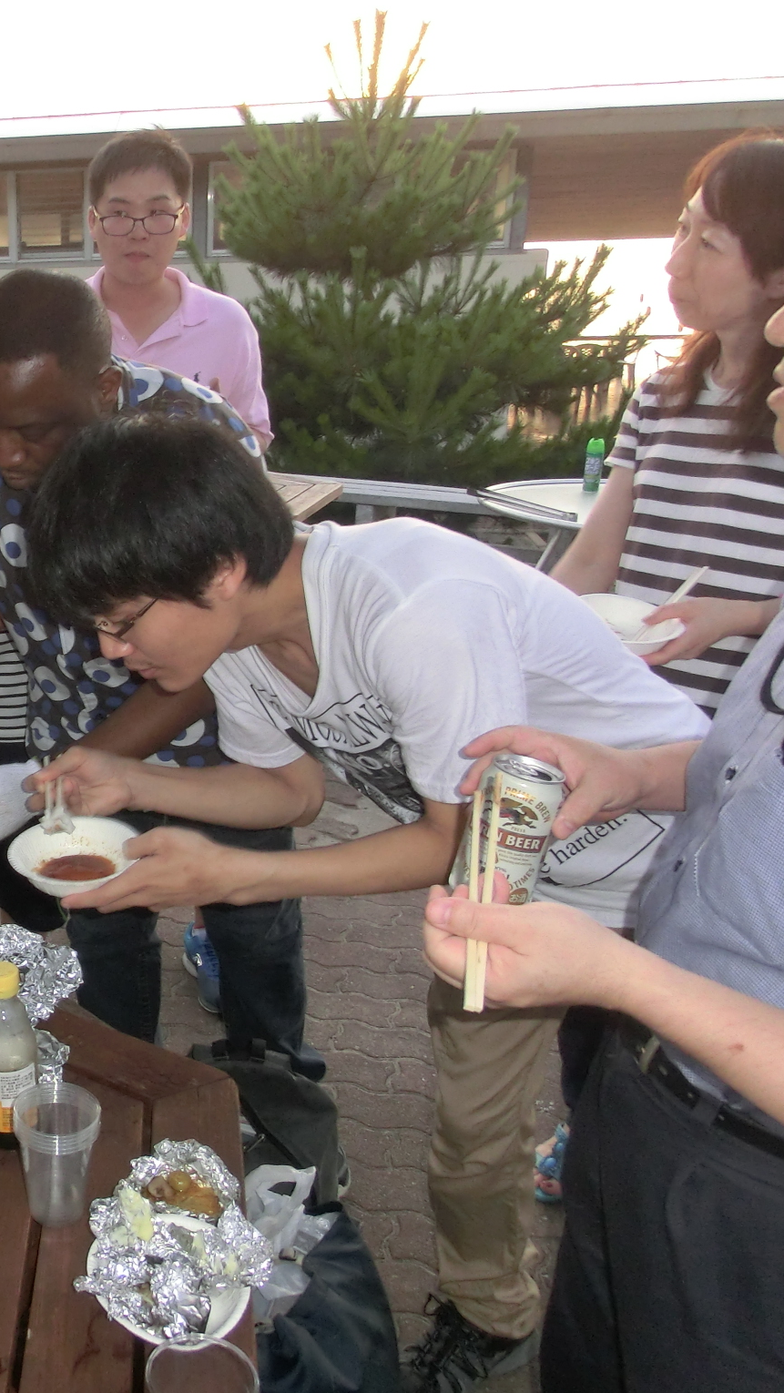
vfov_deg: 56.6
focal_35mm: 35
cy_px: 697
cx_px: -60
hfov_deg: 30.5
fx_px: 1293
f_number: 3
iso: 400
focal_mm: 4.24
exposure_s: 1/60
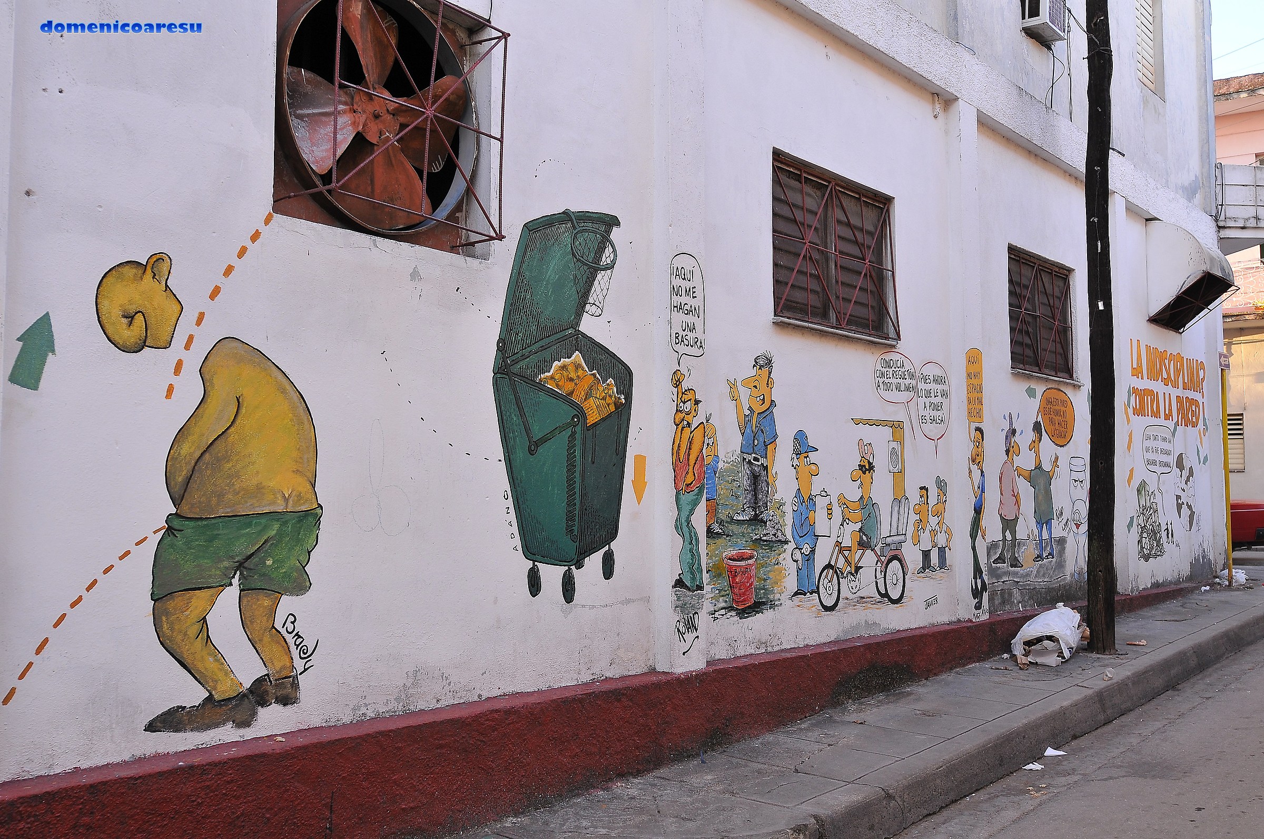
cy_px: 420
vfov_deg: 39.9
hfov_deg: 57.3
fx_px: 1157
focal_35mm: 33
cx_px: 632
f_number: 5
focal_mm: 22
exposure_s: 1/100
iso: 200
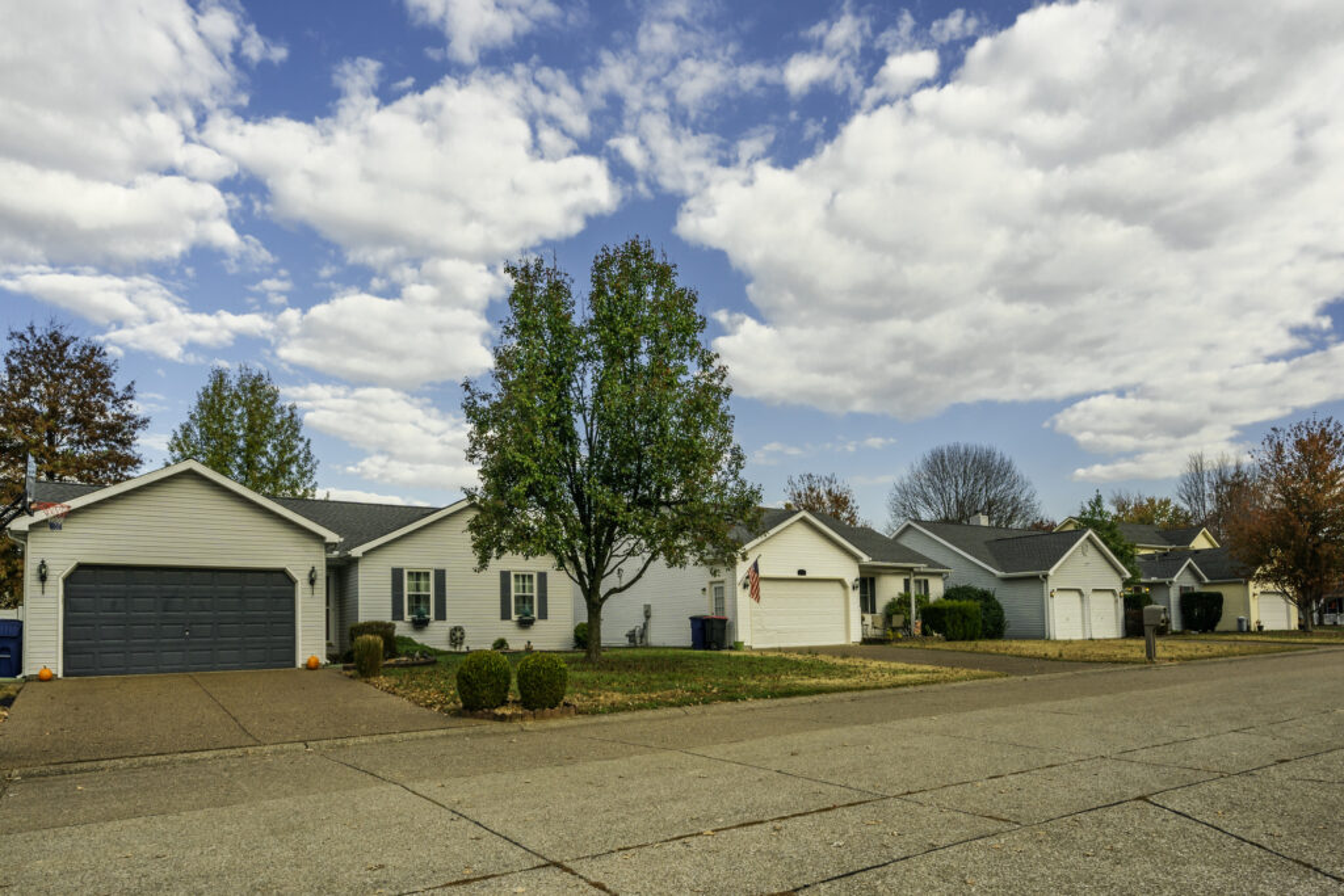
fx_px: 784
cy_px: 448
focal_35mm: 21
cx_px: 672
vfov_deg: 59.5
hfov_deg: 81.2
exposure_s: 1/250
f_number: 13
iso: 250
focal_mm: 21
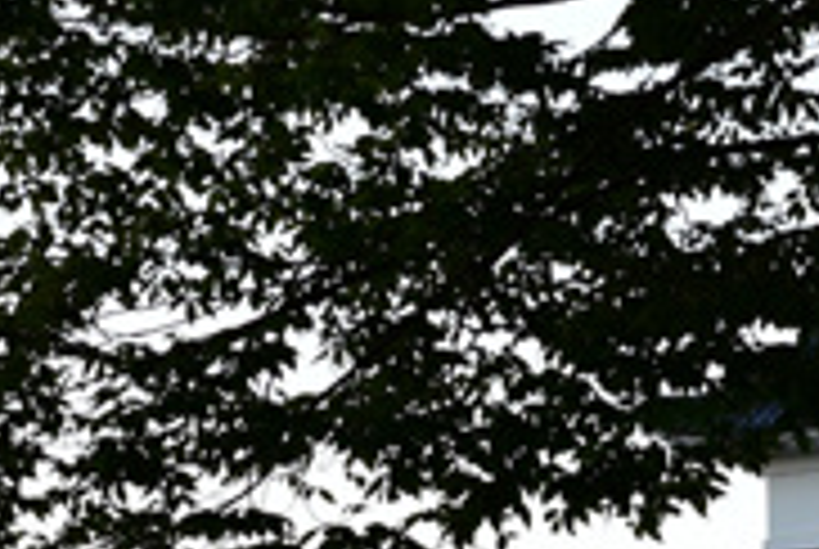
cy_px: -646
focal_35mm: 326
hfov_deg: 6.3
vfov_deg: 4.2
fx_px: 7428
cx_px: 418
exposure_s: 1/100
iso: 64
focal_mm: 58
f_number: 5.6
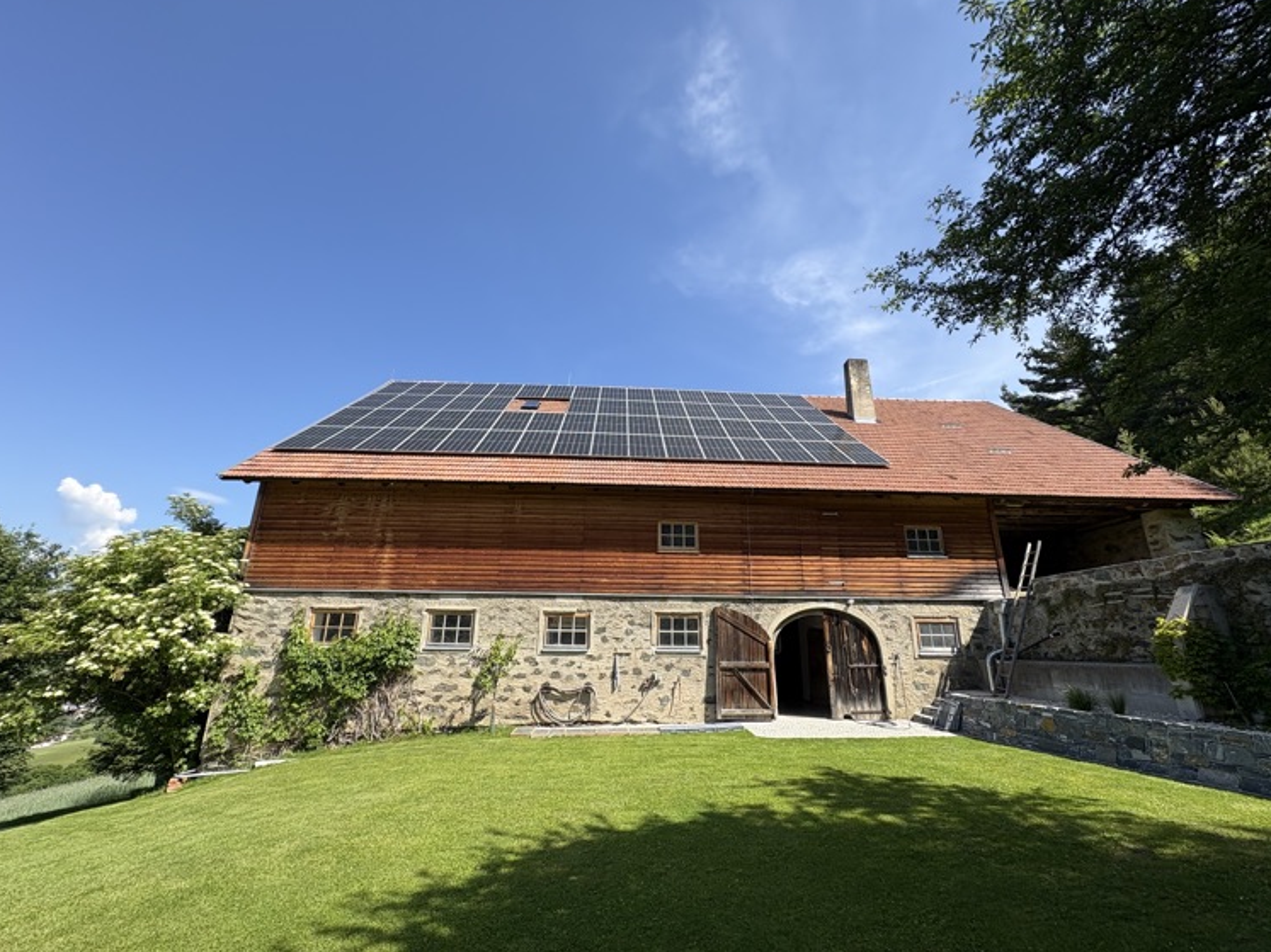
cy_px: 484
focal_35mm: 15
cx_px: 645
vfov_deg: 81.7
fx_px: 551
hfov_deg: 98.2
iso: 40
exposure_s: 1/1110
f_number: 2.2
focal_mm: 2.22
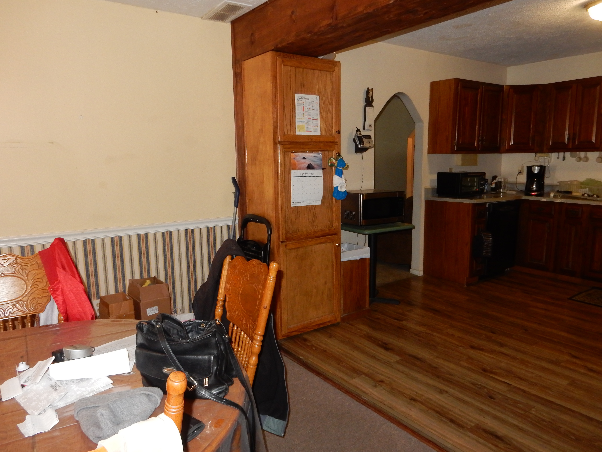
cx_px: 301
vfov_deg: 54.9
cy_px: 226
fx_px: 435
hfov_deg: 69.4
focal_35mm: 25
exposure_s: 1/30
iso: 320
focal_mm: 4.5
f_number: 3.7
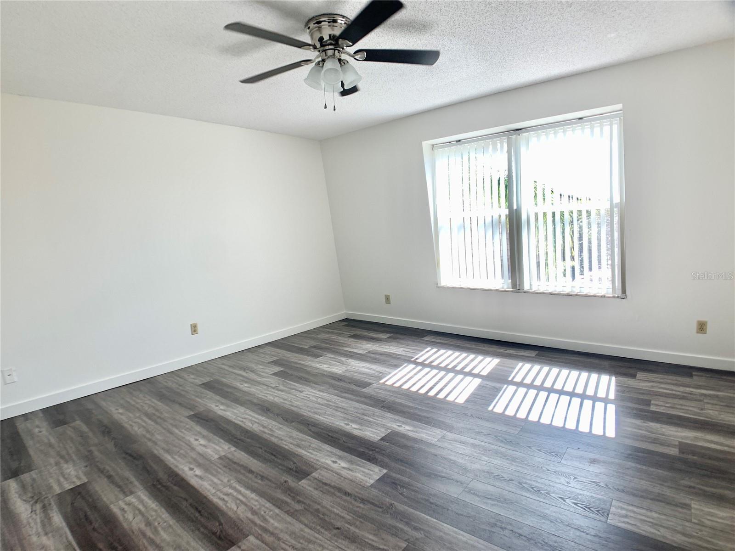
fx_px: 552
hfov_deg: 67.3
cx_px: 368
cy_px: 276
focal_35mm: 26
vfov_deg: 53.1
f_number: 1.8
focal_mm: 4.25
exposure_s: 1/126
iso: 25
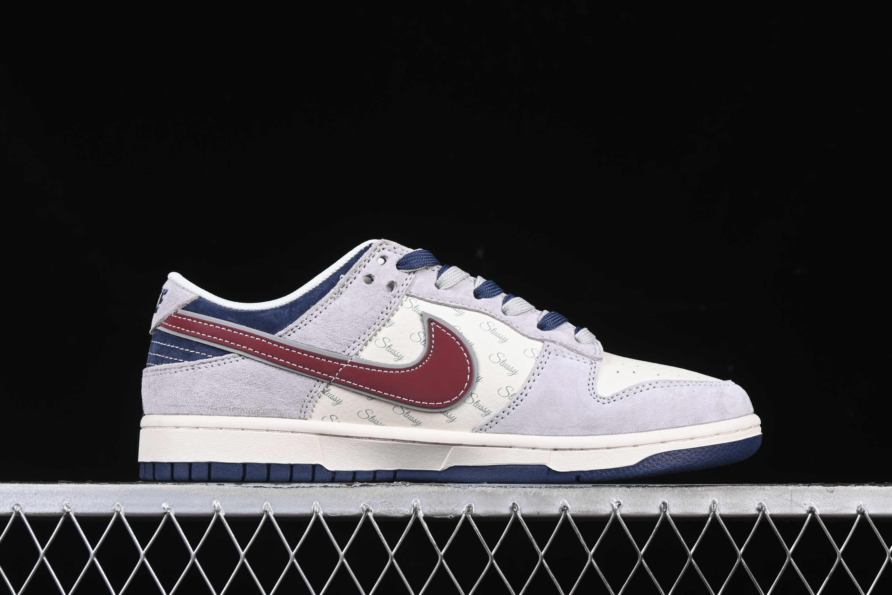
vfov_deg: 18.2
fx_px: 1858
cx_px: 446
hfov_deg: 27.0
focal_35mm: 75
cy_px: 298
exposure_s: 1/80
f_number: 8
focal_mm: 50
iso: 160
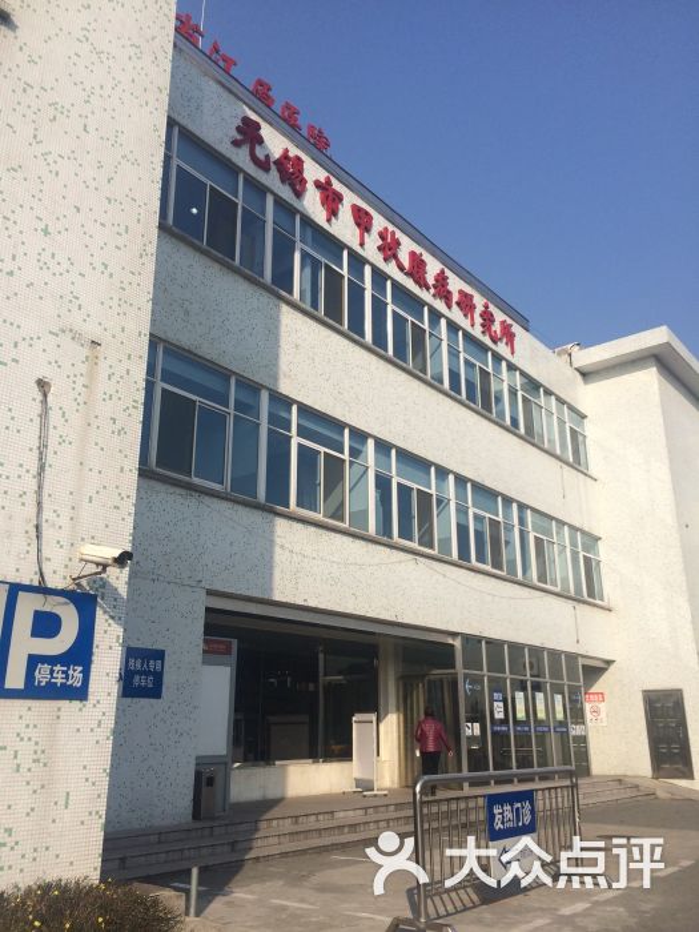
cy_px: 466
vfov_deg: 61.7
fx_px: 781
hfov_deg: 48.2
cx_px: 350
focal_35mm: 29
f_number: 2.2
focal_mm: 4.15
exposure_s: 1/2933
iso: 32
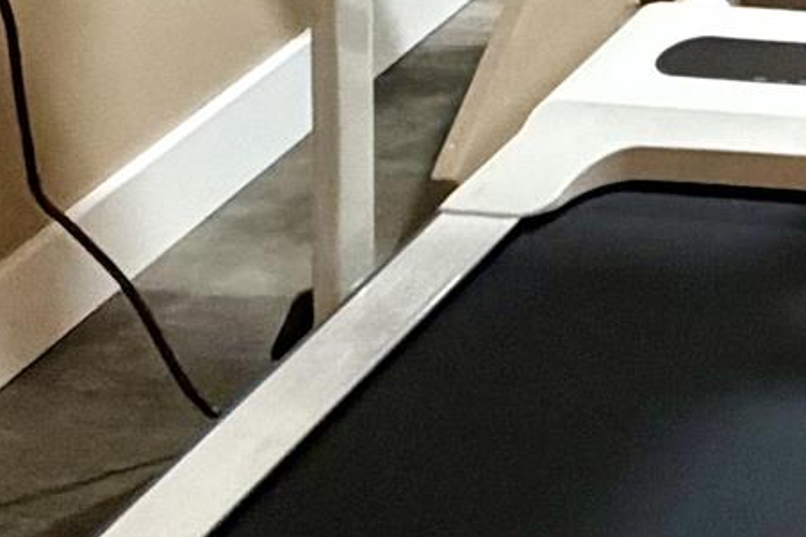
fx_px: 2216
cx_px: 1690
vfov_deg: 11.9
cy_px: -619
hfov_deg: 15.6
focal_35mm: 99
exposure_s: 1/60
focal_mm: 2.22
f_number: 2.2
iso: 800
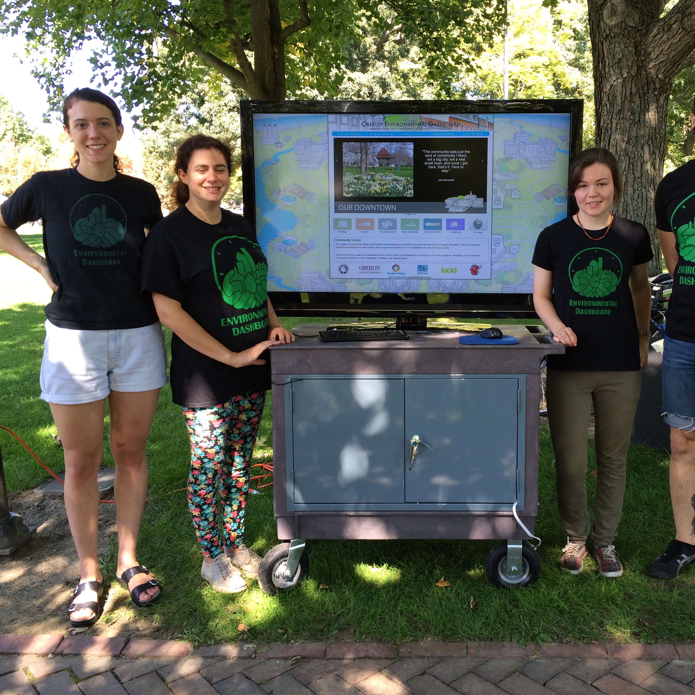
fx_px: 818
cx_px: 432
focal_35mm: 36
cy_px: 342
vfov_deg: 46.0
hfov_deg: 45.7
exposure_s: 1/120
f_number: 2.2
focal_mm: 4.12
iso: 40
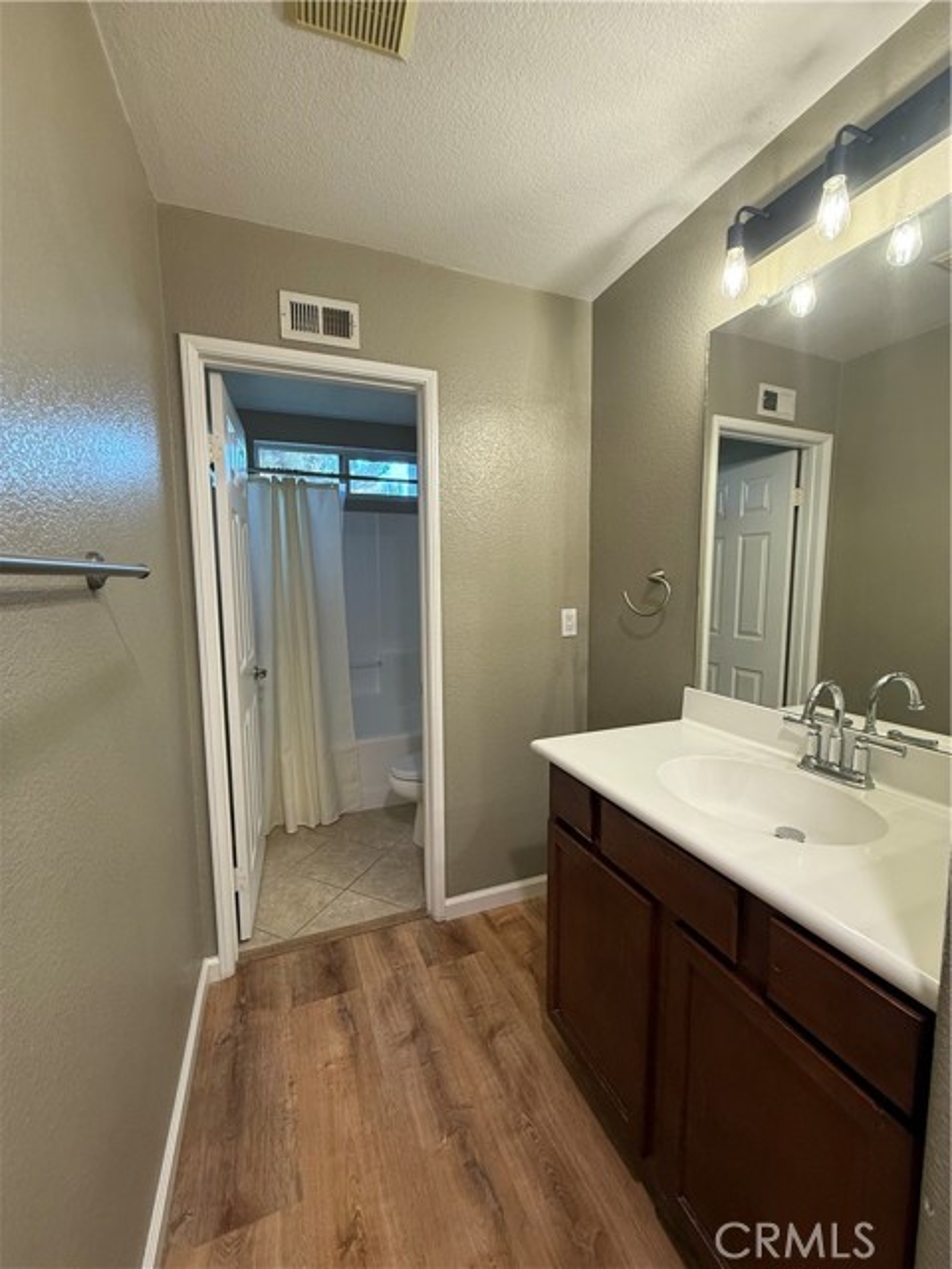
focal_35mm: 14
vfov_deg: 102.1
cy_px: 634
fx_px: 513
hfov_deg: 85.7
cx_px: 476
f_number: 2.2
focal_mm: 2.22
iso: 200
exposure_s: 1/60
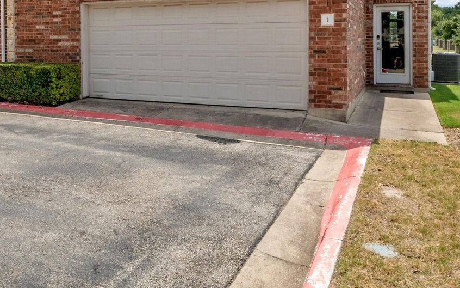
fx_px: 464
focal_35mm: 37
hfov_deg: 52.0
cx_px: 164
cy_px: 56
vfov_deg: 33.4
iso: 250
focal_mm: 10
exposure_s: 1/200
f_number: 11
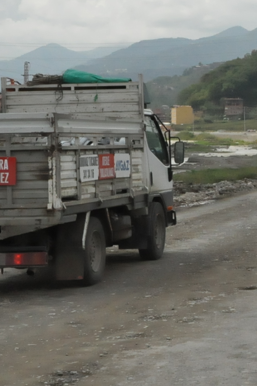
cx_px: 432
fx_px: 1242
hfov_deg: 11.2
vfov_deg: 17.6
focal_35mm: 116
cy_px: 174
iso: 3200
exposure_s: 1/1600
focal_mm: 30
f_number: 16
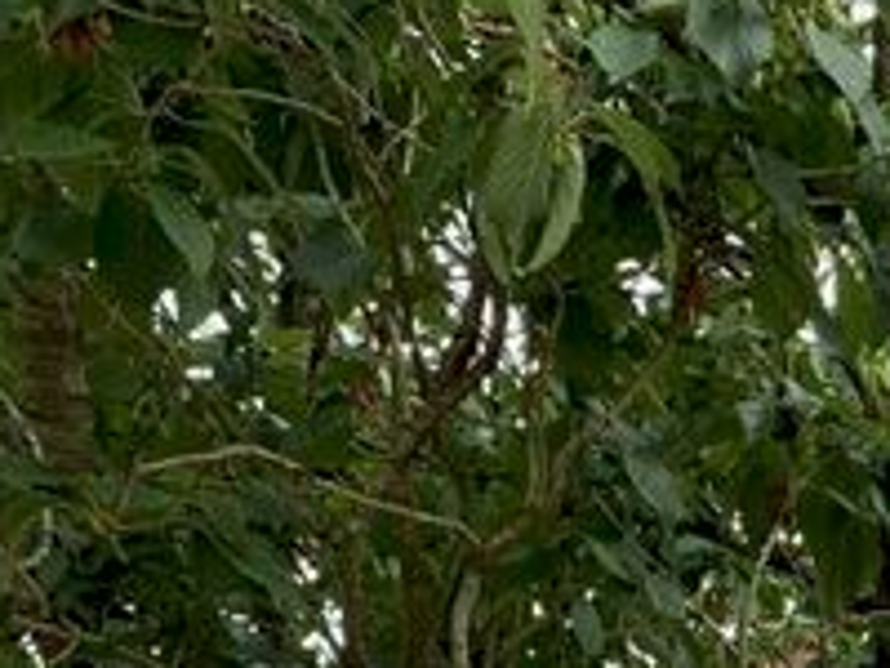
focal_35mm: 91
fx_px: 2340
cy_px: 1071
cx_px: 1437
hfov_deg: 18.4
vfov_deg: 14.8
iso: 25
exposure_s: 1/122
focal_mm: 4.25
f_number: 1.8
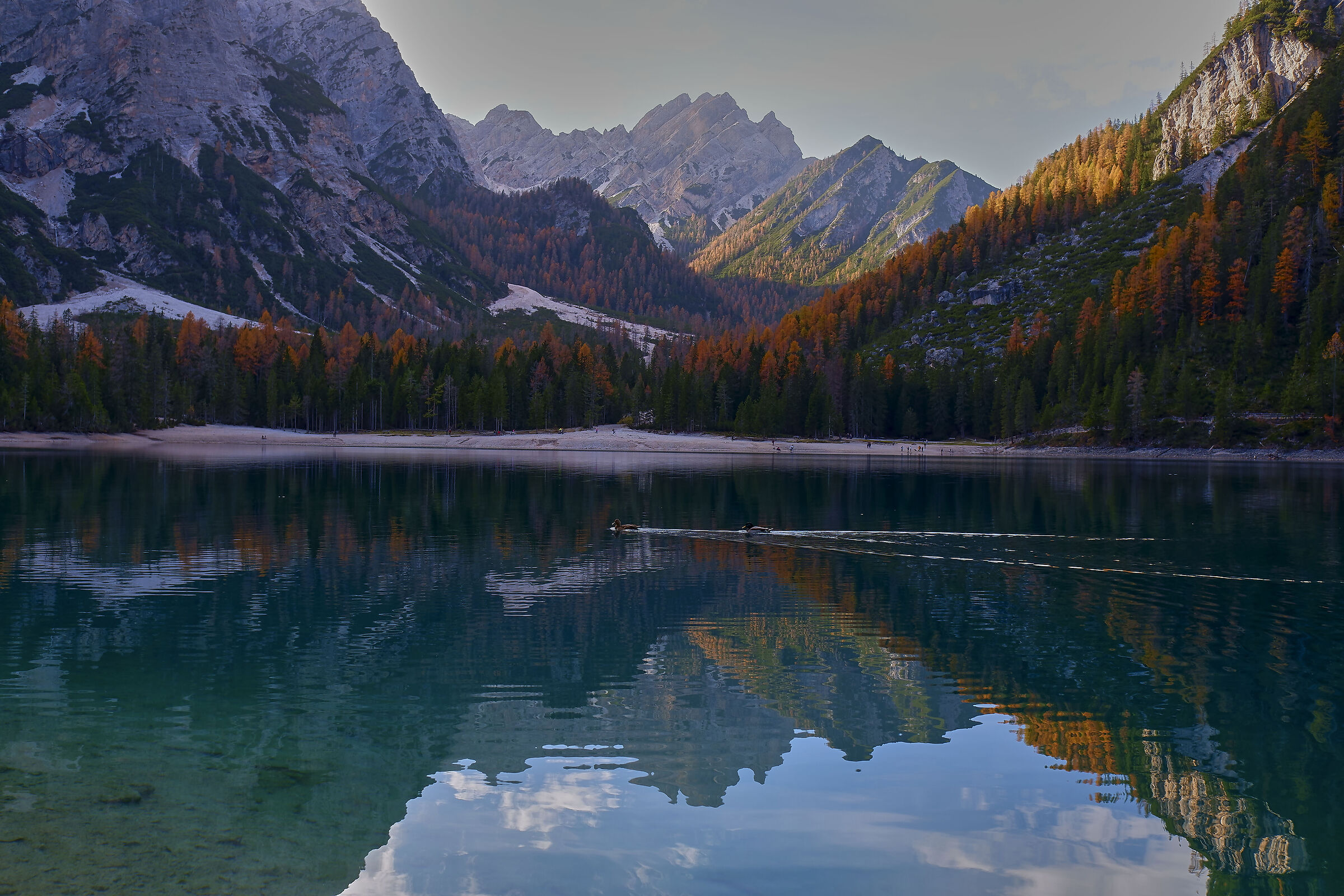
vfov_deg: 37.9
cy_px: 448
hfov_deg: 54.4
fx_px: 1307
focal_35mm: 35
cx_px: 672
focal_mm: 23
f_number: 6.4
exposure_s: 1/180
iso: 200
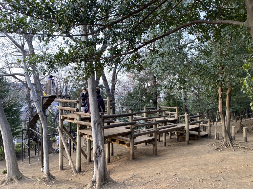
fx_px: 190
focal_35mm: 26
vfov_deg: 53.1
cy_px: 94
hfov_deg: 67.3
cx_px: 126
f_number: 1.8
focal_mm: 4.25
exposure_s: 1/115
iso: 125
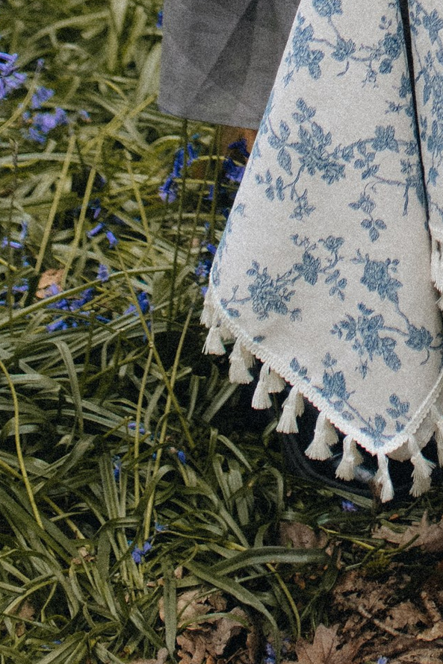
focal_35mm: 151
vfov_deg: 12.4
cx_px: 882
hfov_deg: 8.6
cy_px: -552
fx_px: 2788
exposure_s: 1/640
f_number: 2.5
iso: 400
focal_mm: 35
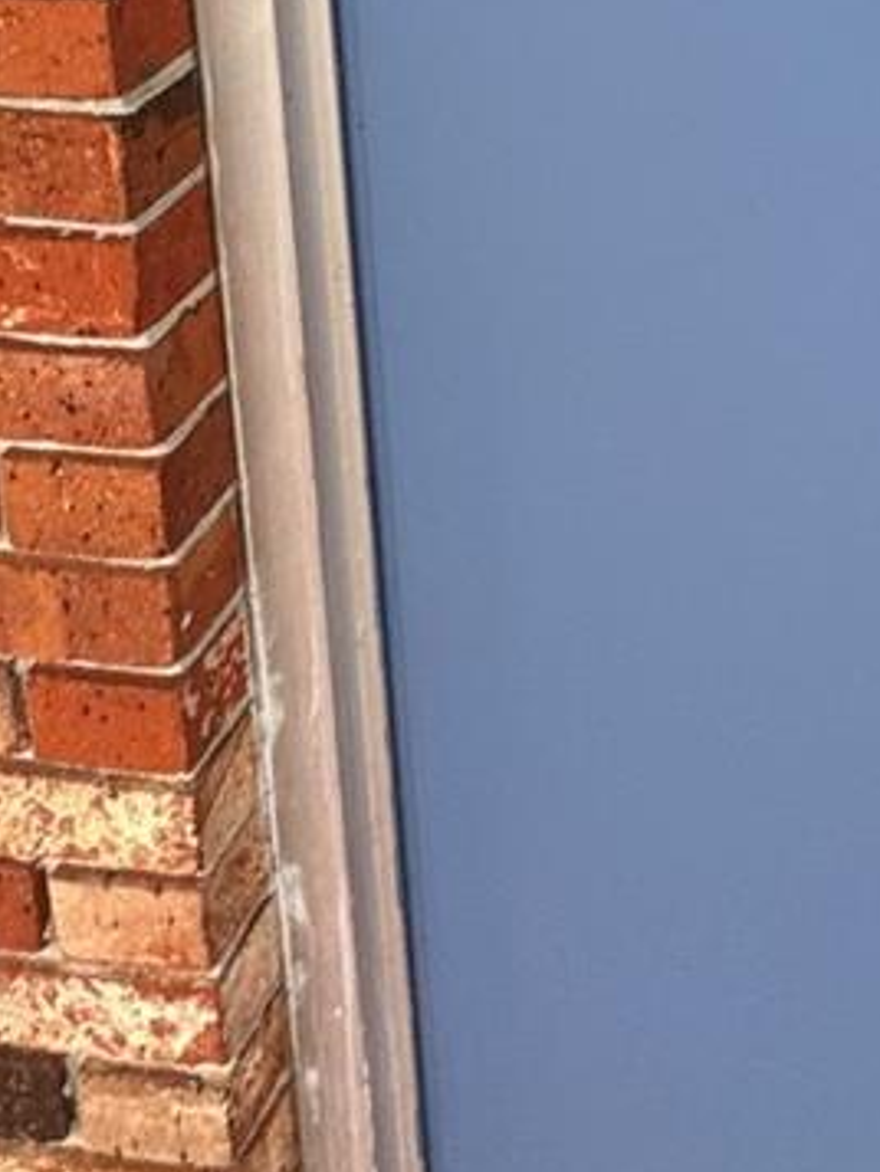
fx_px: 1592
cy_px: -519
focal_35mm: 47
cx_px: 1097
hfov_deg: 26.8
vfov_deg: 28.7
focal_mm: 2.22
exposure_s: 1/99
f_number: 2.2
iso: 125
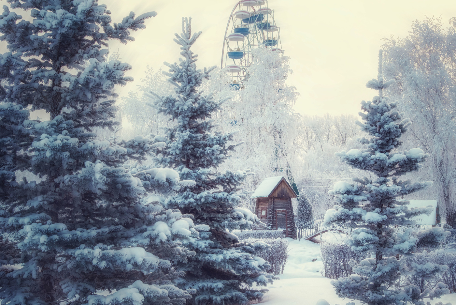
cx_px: 228
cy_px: 152
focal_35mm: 52
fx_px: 659
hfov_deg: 38.2
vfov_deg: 26.0
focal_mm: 52
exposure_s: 1/200
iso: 800
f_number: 7.1
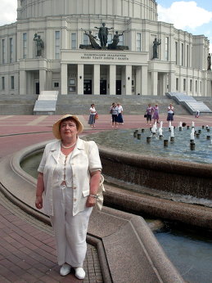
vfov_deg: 49.0
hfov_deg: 37.7
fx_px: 311
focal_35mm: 38
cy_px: 142
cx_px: 106
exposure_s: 1/180
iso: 80
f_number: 8.4
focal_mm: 6.3
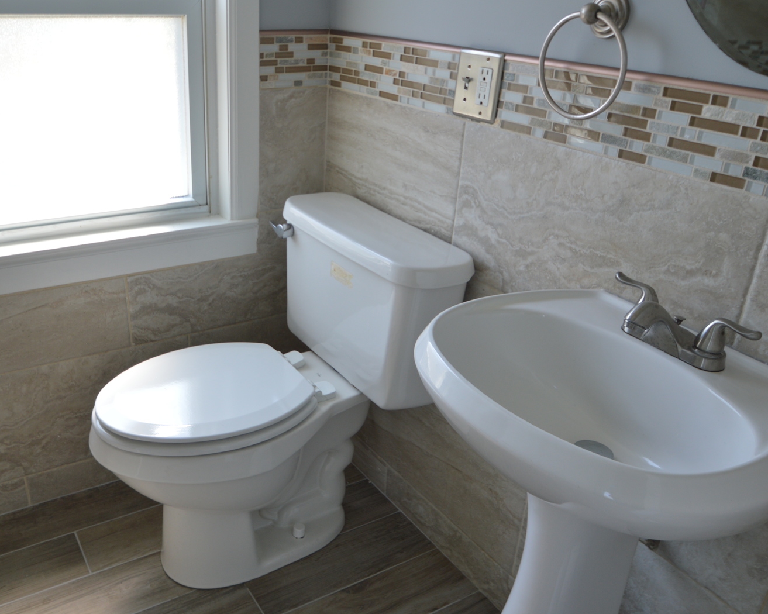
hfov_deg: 59.2
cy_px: 304
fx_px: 672
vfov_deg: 49.1
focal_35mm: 30
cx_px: 325
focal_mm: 17
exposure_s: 1/60
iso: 160
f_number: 5.6
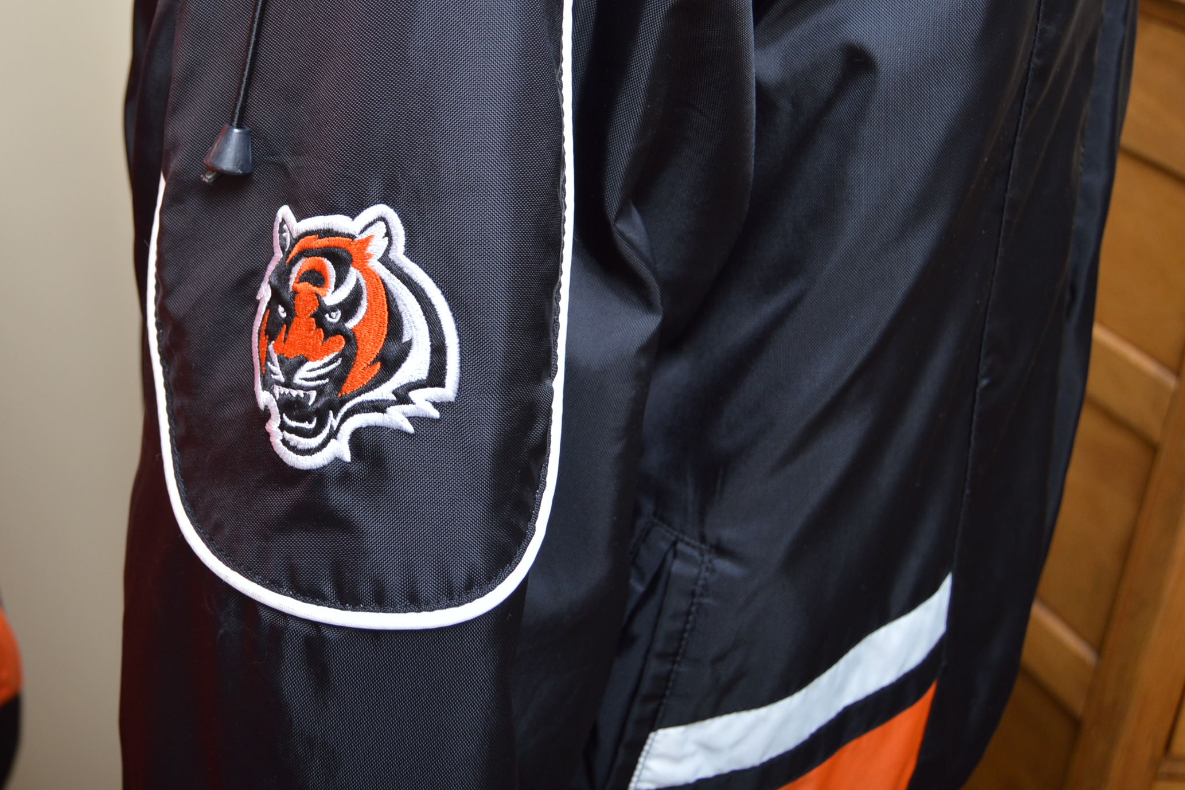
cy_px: 246
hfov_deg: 40.3
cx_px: 346
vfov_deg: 27.9
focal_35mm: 48
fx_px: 1580
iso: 200
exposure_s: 1/200
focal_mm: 22
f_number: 3.5
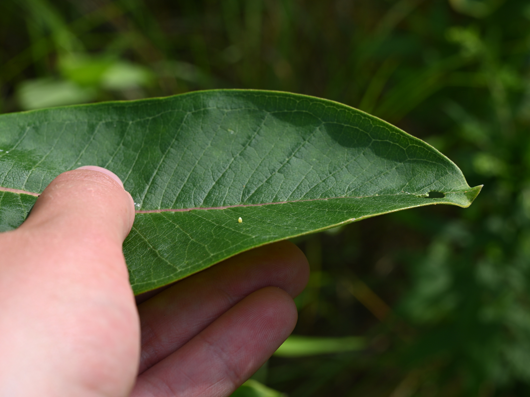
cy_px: 198
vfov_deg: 19.4
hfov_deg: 25.7
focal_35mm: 76
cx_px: 255
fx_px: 1164
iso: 125
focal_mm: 70
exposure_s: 1/160
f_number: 13
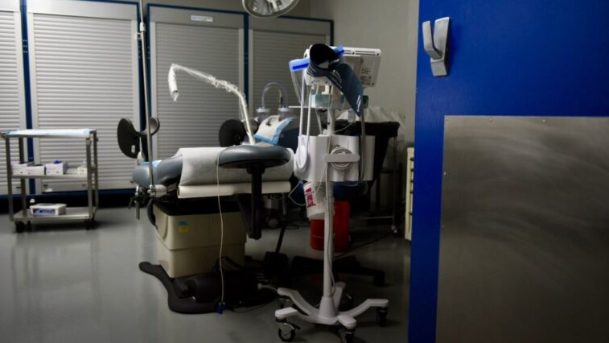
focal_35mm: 34
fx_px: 549
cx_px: 303
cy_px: 171
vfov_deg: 34.7
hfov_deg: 58.0
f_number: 2.8
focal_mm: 32
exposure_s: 1/400
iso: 800
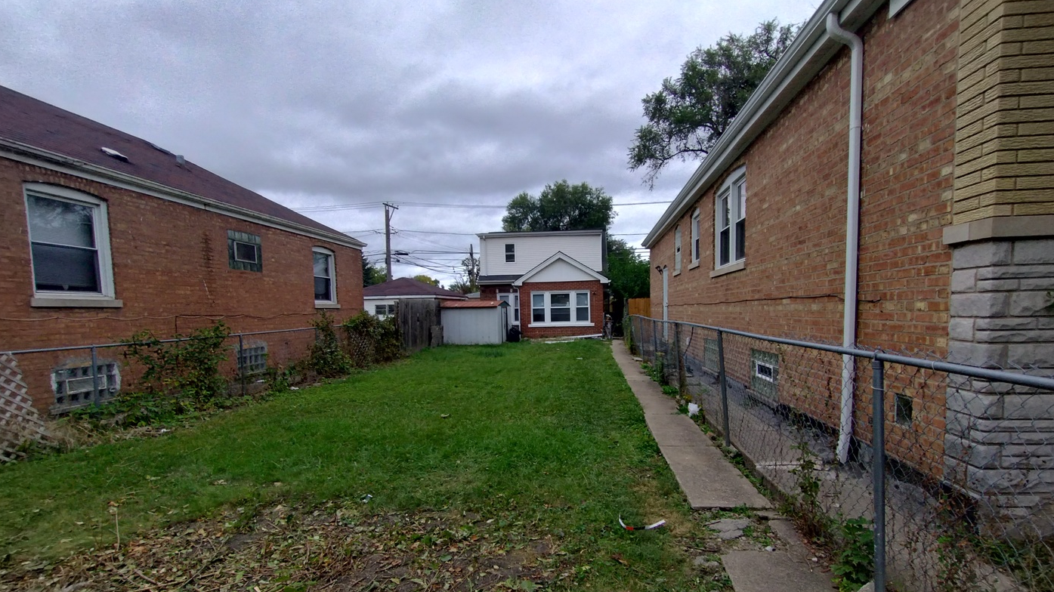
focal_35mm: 18
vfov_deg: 60.6
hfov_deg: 92.7
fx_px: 503
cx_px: 533
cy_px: 350
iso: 100
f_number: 2.2
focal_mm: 1.66
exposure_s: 1/142
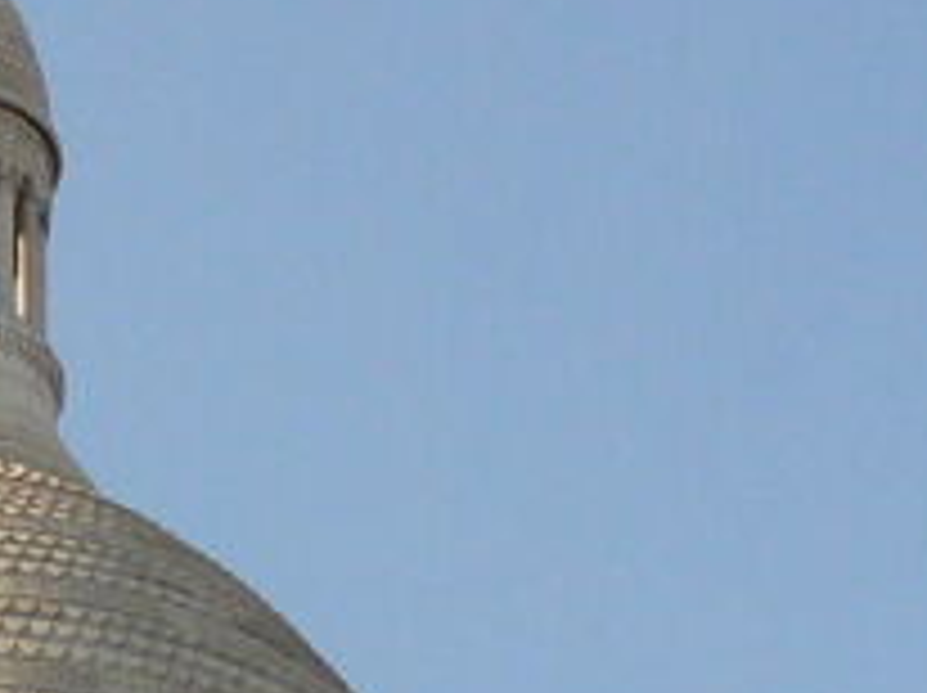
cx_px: 58
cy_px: 1926
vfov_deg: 5.6
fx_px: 6741
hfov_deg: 7.8
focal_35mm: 252
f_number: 5.6
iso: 100
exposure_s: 1/250
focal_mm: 6
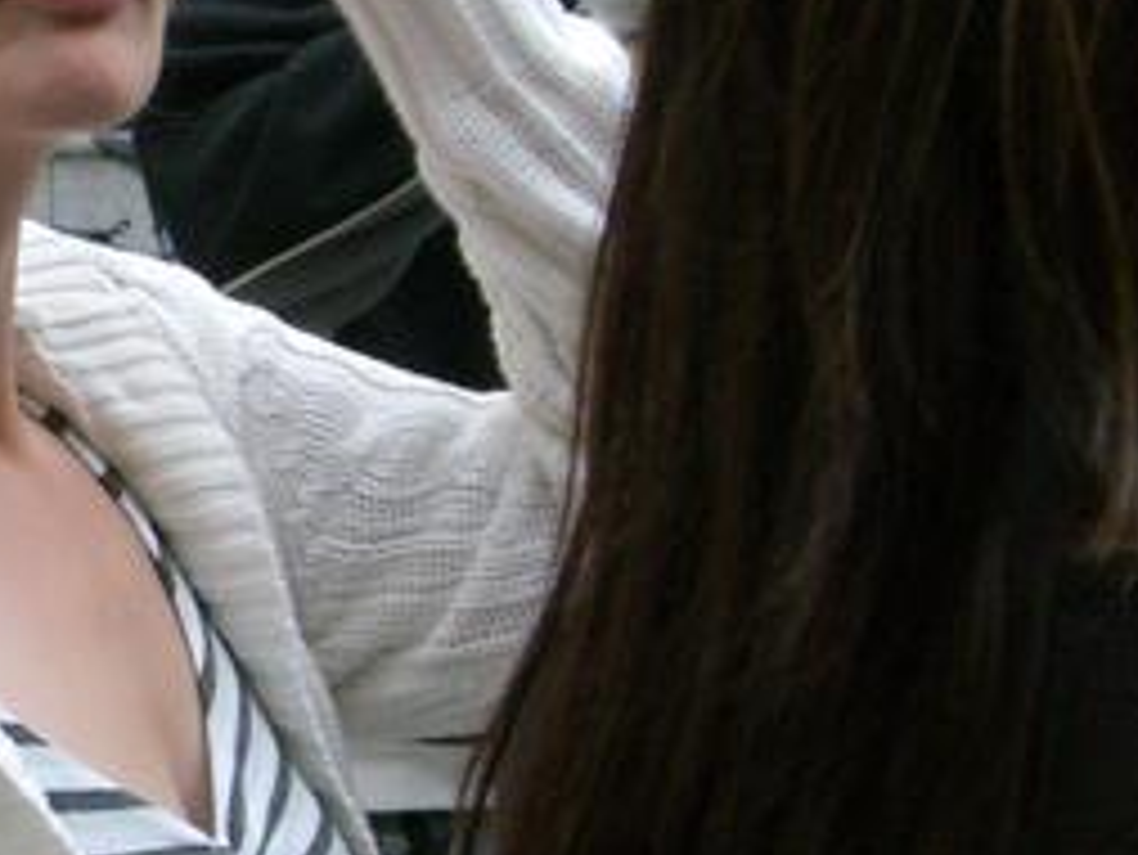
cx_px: -198
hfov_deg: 9.8
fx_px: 6578
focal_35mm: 200
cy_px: 256
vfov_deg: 7.4
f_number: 4.1
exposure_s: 1/80
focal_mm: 12.8
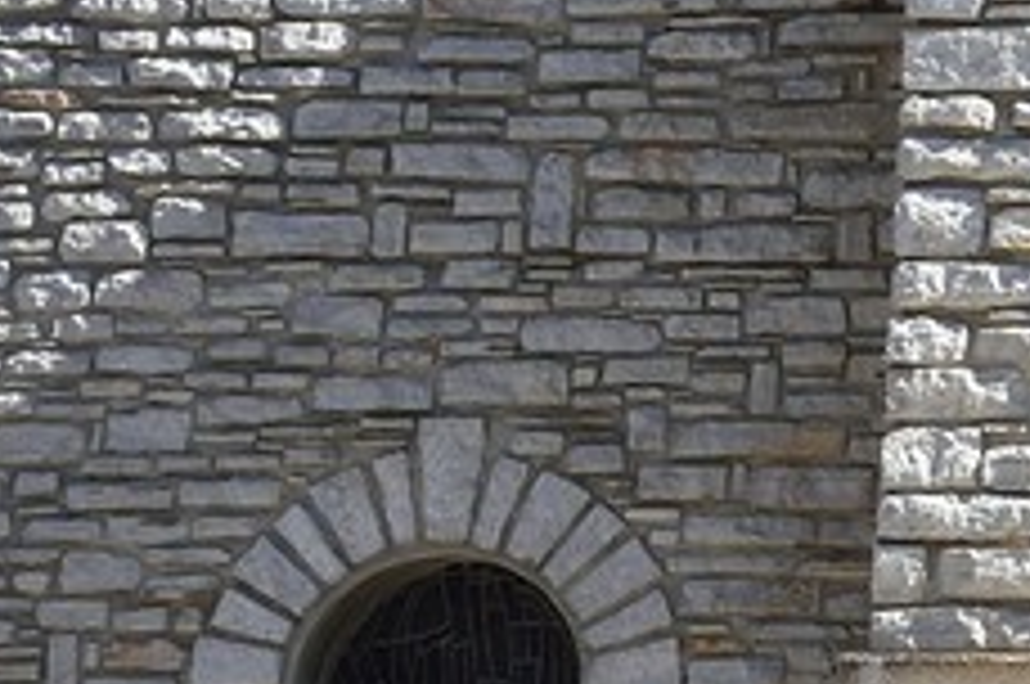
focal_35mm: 238
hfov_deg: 7.7
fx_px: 6800
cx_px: 2946
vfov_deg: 5.7
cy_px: -81
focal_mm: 34
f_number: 13
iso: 200
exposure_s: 1/200
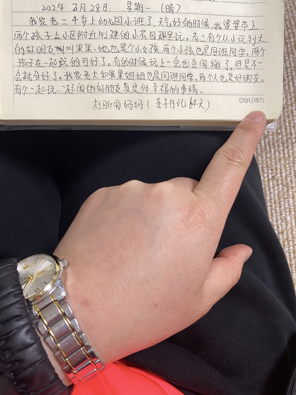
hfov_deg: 53.1
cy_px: 198
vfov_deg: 67.3
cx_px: 148
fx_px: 296
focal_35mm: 26
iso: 125
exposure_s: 1/83
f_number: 1.8
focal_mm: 4.25
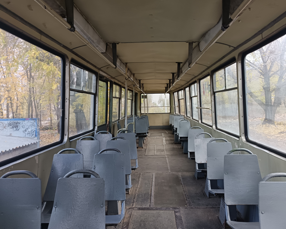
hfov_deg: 65.9
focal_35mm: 26
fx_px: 220
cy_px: 112
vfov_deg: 54.9
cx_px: 154
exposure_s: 1/50
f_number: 1.75
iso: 336
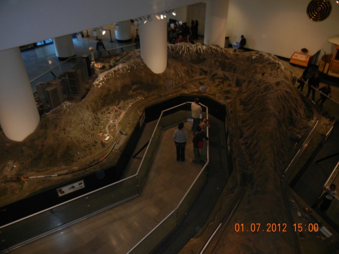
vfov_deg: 46.8
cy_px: 127
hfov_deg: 60.0
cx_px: 170
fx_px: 294
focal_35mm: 30
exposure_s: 1/30
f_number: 3.5
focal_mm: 5.4
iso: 400
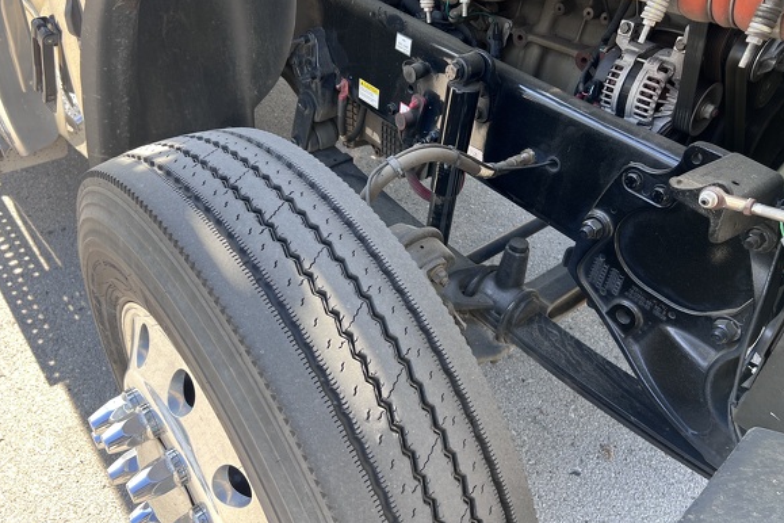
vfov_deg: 46.3
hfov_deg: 65.5
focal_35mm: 28
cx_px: 382
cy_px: 237
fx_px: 610
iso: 40
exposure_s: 1/192
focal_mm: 5.7
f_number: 1.5
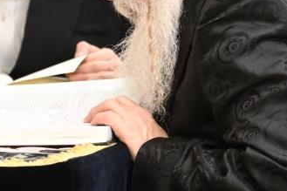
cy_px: 42
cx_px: 147
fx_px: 4637
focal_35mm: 582
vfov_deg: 2.4
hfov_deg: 3.5
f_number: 2.8
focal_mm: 125
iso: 2500
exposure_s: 1/320
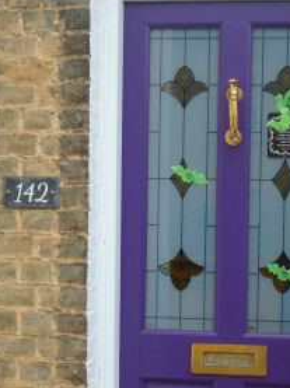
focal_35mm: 67
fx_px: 750
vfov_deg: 28.8
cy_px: 258
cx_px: 241
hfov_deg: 21.5
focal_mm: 6.4
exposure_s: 1/125
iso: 100
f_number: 3.8
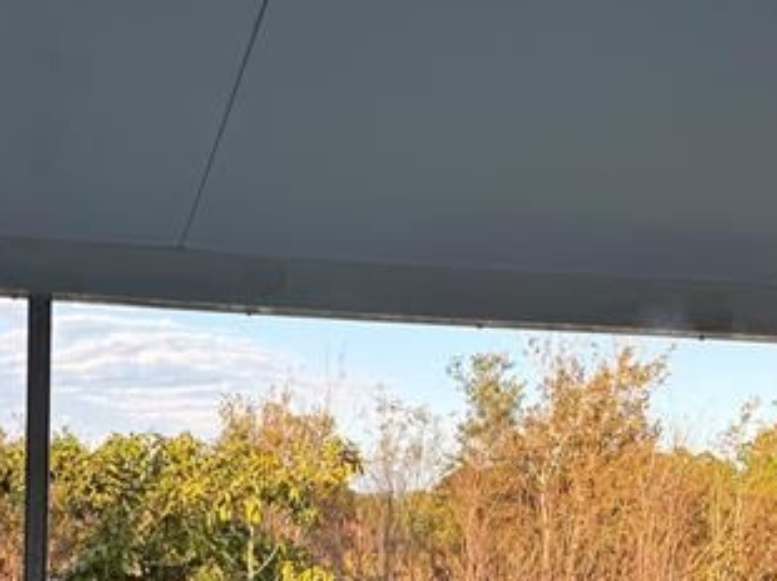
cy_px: 664
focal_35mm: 62
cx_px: 211
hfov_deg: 30.8
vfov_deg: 22.1
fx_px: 1391
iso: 80
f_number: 1.78
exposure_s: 1/518
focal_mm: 6.76
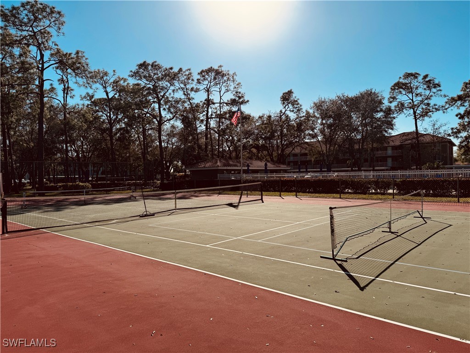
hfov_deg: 71.6
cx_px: 235
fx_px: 326
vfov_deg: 56.8
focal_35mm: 24
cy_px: 176
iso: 80
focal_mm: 6.86
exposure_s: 1/7937
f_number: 1.78
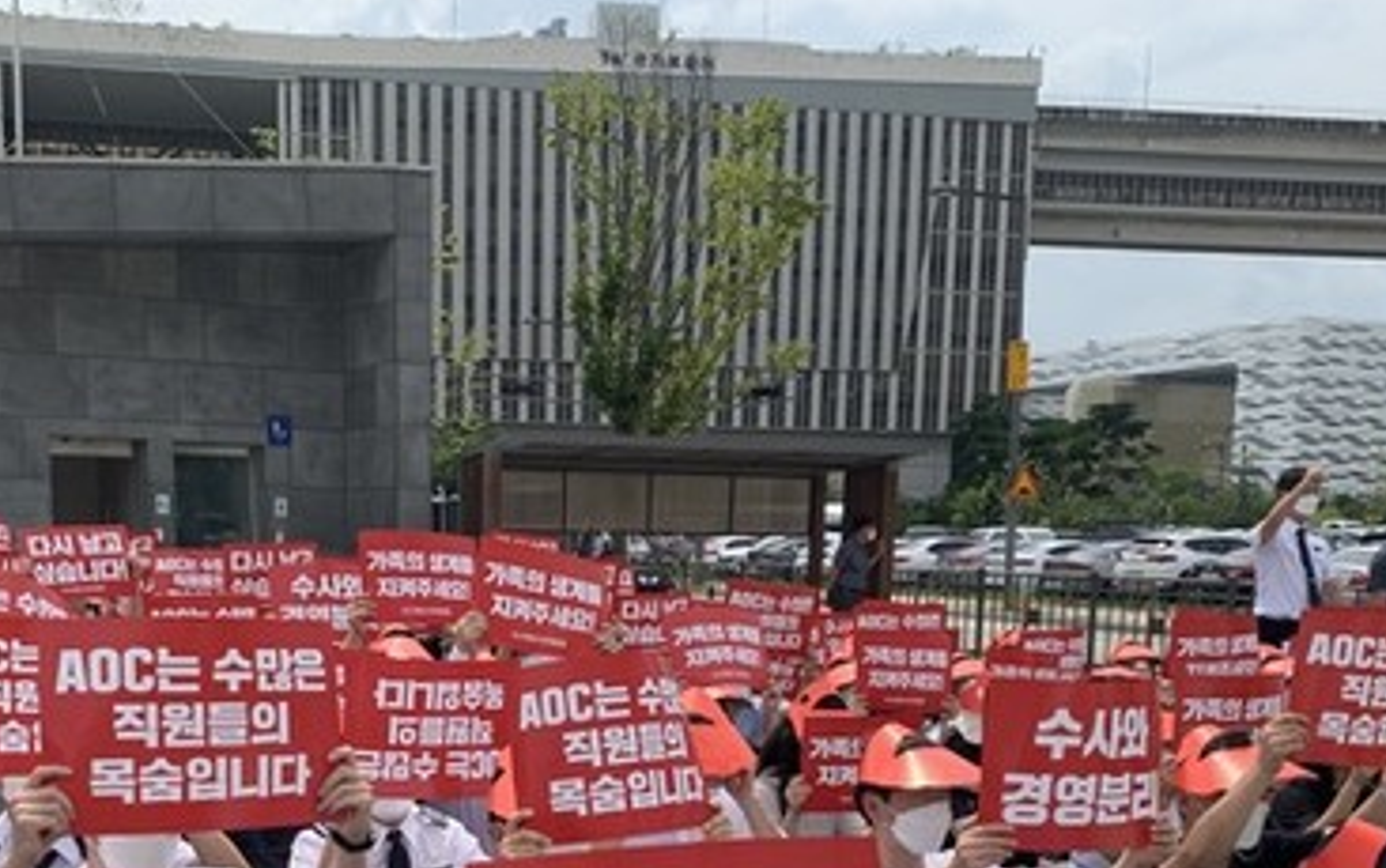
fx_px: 1701
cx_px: 566
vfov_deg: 27.4
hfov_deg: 44.1
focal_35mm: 45
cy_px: 815
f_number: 1.8
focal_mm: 4.25
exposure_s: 1/2681
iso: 25
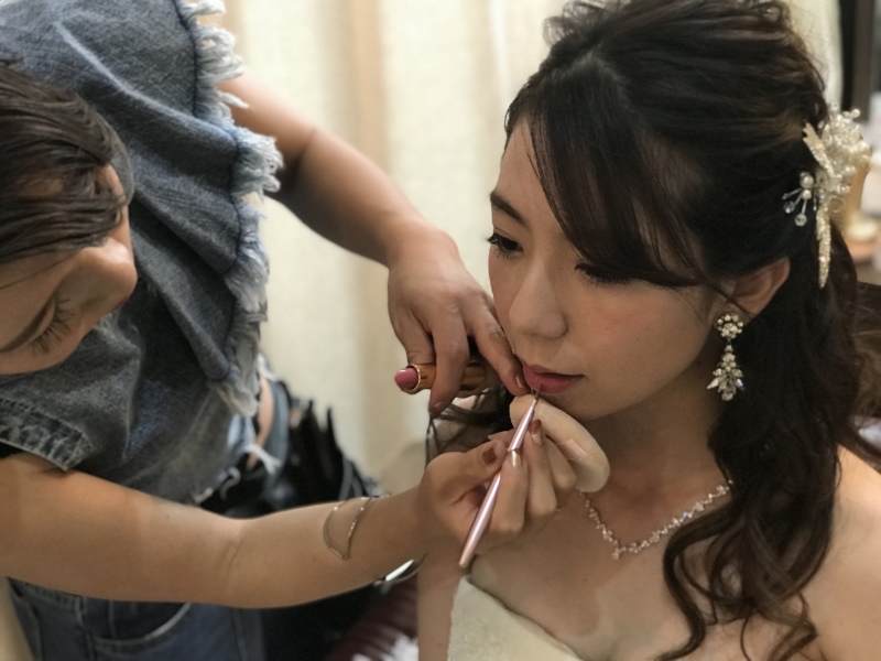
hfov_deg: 33.8
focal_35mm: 57
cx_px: 440
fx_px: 1451
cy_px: 330
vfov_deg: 25.7
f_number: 2.8
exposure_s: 1/50
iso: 400
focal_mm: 6.6
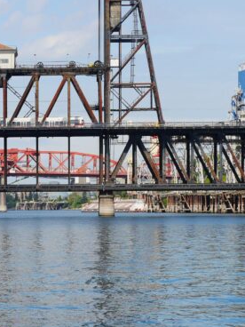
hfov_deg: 9.7
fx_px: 1434
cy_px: 267
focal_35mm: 152
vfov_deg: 12.9
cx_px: -10
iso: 200
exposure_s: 1/640
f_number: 8
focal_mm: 35
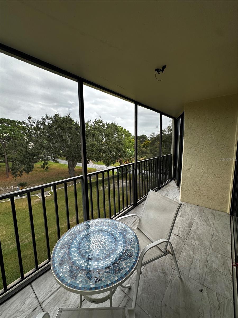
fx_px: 128
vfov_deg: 102.1
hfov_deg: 85.7
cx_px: 119
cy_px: 159
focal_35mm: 14
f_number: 2.2
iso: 40
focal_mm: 2.22
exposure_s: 1/344
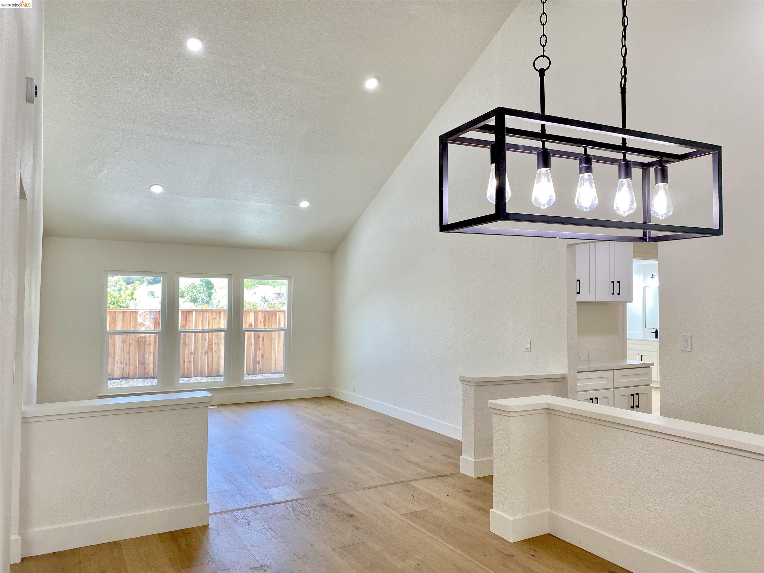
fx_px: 574
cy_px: 286
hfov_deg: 67.3
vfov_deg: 53.1
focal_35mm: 26
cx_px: 382
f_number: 1.8
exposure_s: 1/120
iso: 50
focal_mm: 4.25
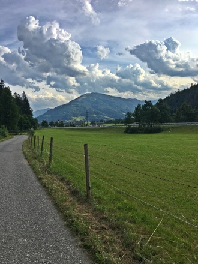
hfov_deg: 48.2
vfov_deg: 61.7
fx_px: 221
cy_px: 132
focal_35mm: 29
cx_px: 99
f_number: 2.2
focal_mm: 4.15
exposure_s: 1/1166
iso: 25
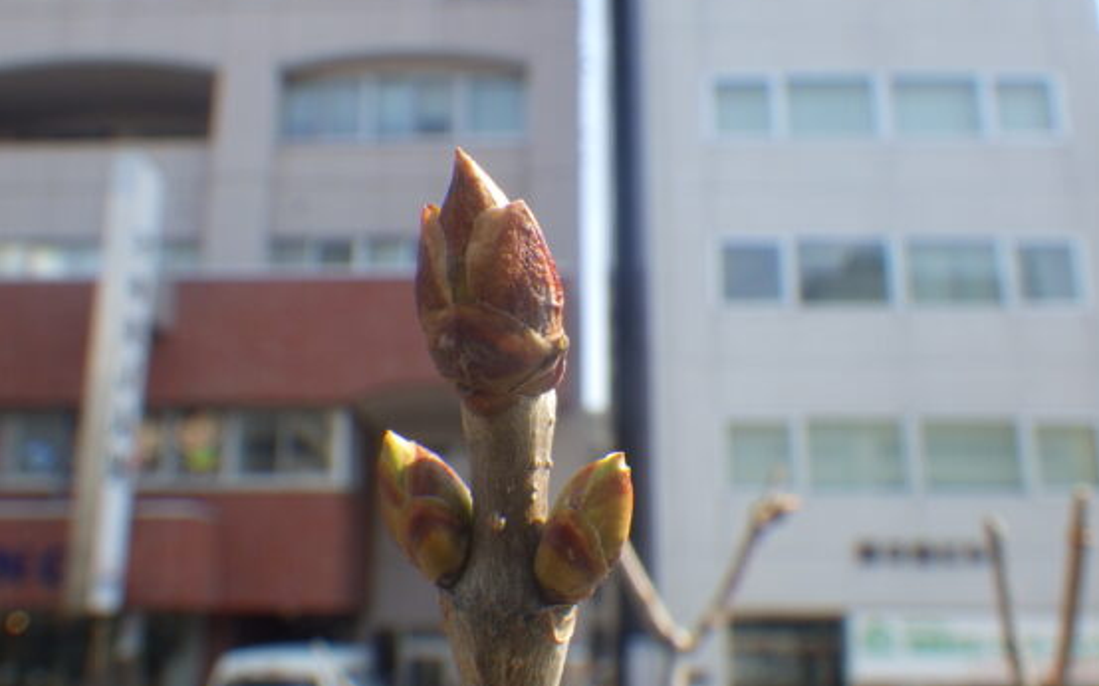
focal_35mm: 37
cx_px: 549
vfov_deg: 34.4
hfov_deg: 52.8
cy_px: 362
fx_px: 1108
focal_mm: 6.1
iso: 125
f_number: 4.6
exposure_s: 1/400
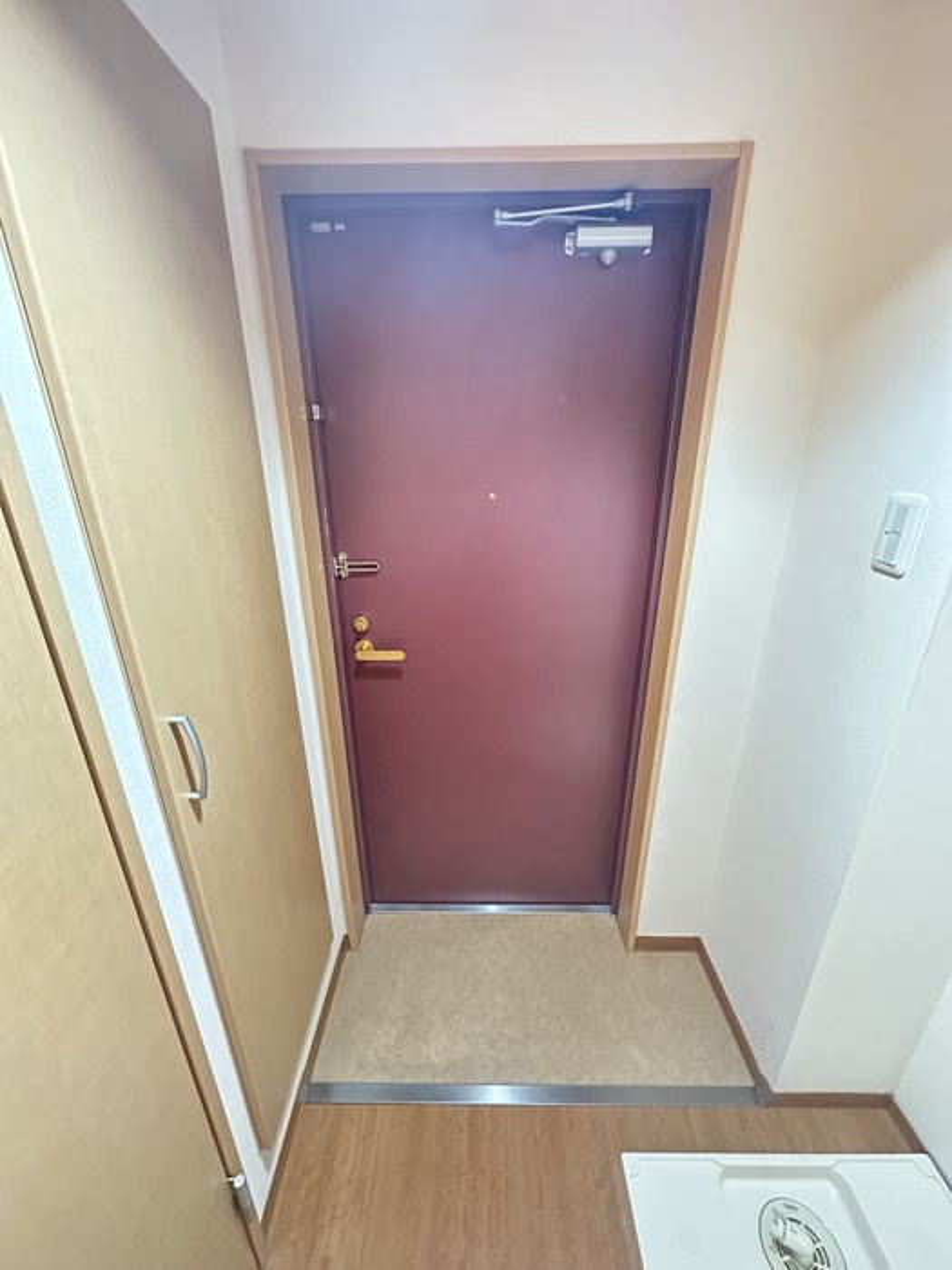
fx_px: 513
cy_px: 635
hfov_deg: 85.7
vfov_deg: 102.1
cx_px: 476
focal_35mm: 14
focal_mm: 2.22
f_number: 2.2
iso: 1250
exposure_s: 1/40
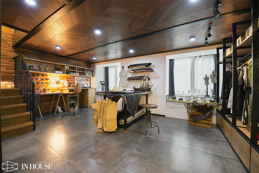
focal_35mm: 14
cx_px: 130
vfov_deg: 81.2
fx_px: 101
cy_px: 86
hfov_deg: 104.2
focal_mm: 14
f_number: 4
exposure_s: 1/13
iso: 400
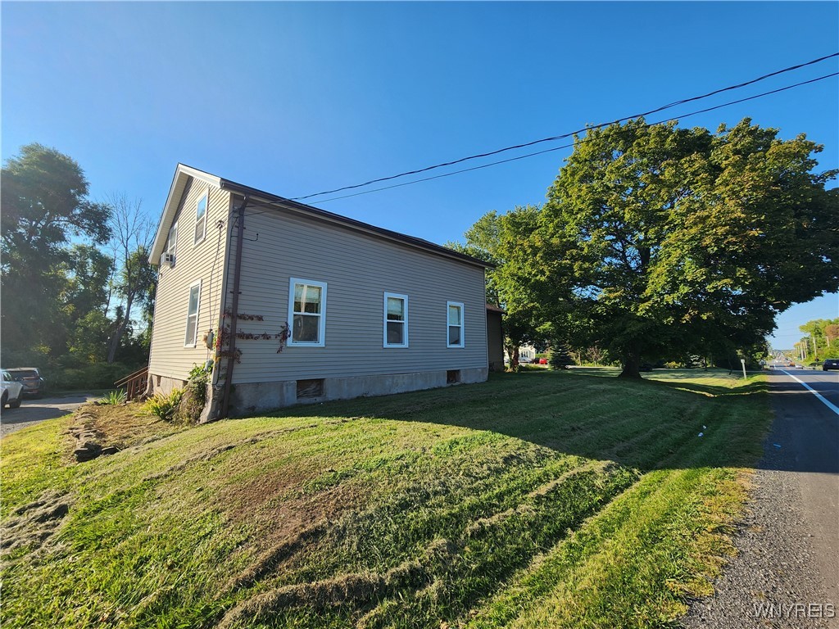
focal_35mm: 13
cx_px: 420
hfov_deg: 106.2
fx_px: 315
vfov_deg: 89.9
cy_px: 314
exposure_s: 1/1148
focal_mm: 2.2
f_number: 2.2
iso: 50
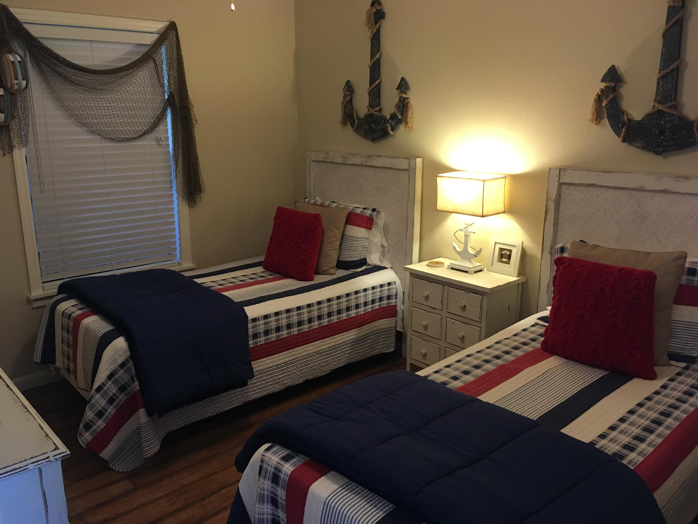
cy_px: 262
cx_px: 349
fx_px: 585
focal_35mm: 29
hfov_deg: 61.7
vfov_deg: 48.2
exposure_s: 1/30
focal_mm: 4.15
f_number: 2.2
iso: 160
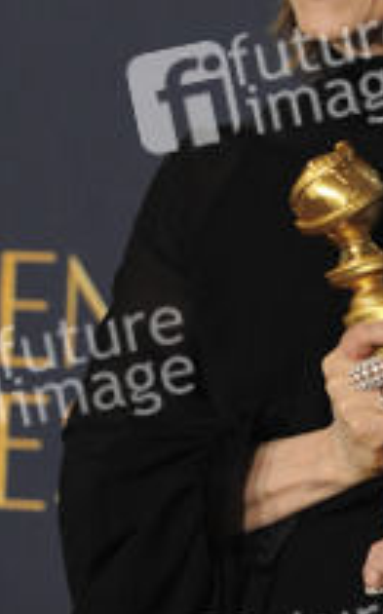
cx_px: 364
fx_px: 6506
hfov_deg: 3.4
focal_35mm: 389
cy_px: 231
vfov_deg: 5.4
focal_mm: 200
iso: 2500
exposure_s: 1/125
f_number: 5
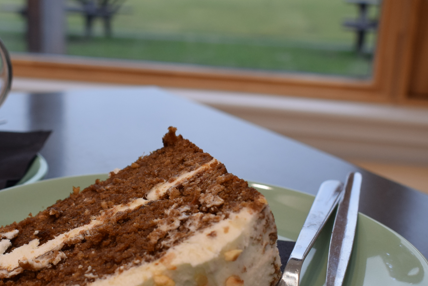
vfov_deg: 23.7
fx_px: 678
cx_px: 166
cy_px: 194
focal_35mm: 57
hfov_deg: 34.9
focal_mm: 24
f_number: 5.6
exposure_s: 1/125
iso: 800
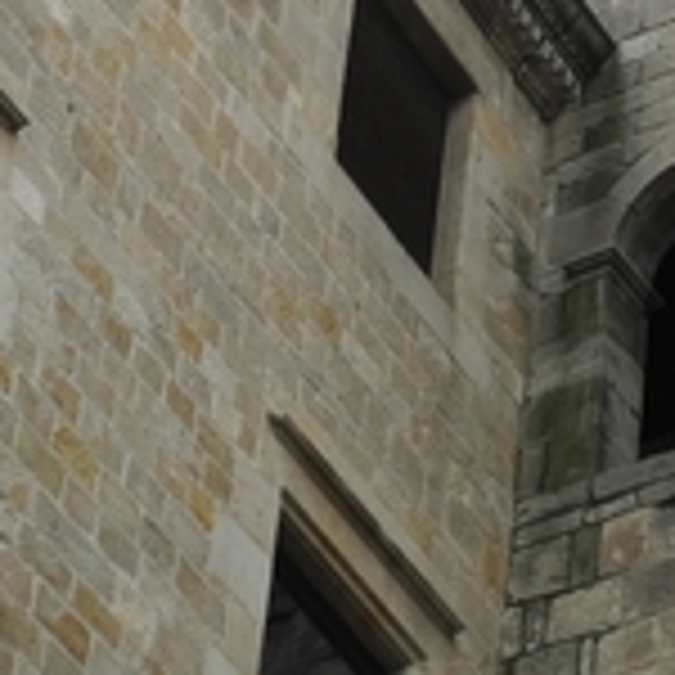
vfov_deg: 8.0
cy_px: -225
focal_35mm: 215
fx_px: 4743
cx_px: 572
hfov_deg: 8.1
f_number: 3.5
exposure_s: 1/320
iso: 100
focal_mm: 13
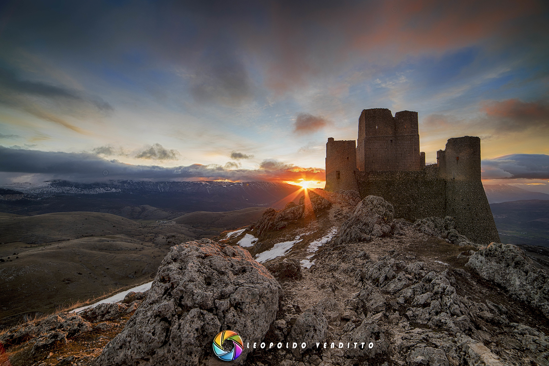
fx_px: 214
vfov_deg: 81.3
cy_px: 183
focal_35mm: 14
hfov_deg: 104.2
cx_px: 274
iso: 160
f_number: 10
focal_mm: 14
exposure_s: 1/100
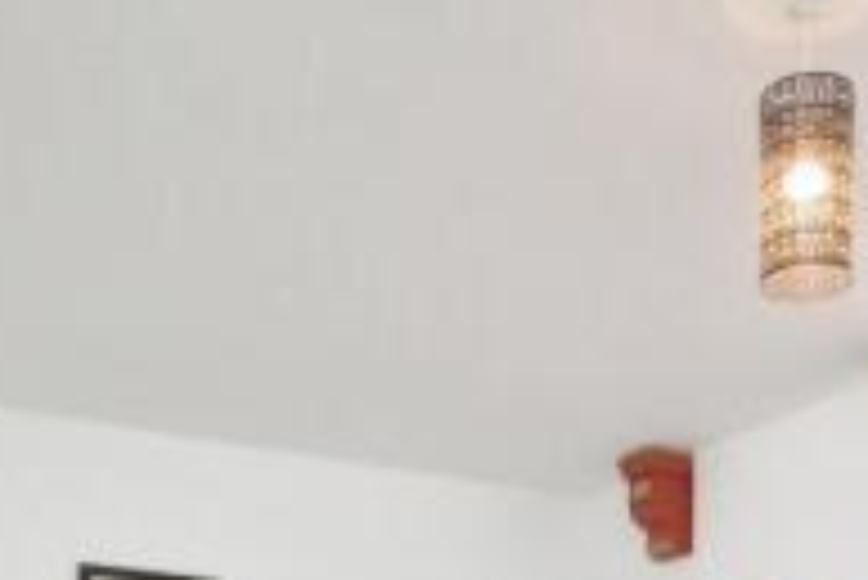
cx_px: 506
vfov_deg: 22.4
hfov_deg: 38.7
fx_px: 1231
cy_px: 839
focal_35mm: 51
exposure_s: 1/80
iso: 3200
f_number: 9
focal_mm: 10
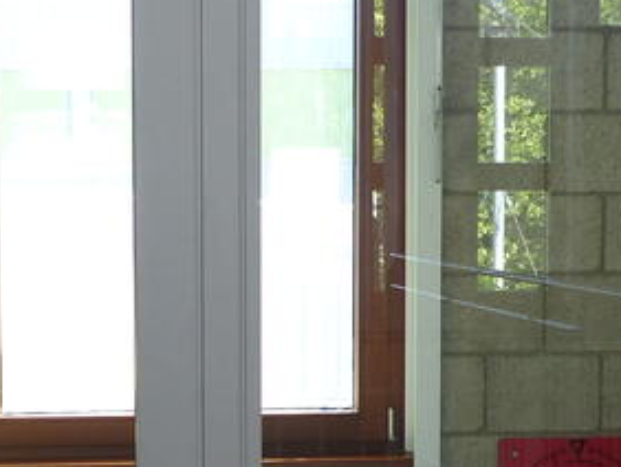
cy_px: 529
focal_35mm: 131
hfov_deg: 15.0
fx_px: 2352
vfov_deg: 11.2
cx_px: 187
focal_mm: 6.6
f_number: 2.8
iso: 100
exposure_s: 1/80
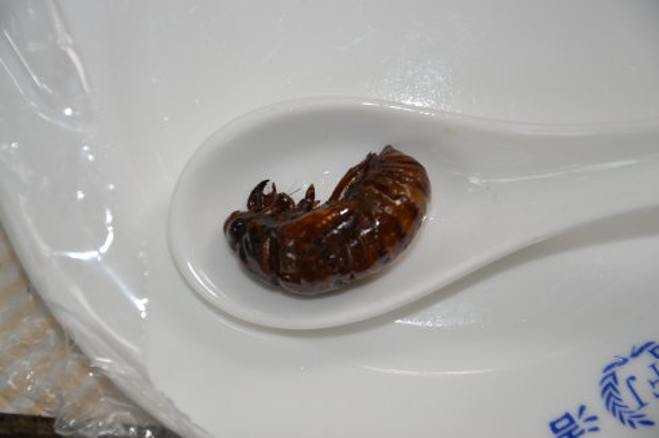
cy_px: 219
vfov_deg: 8.7
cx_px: 330
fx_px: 2881
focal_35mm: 158
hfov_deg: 13.0
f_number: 5.6
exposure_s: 1/60
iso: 100
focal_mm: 105
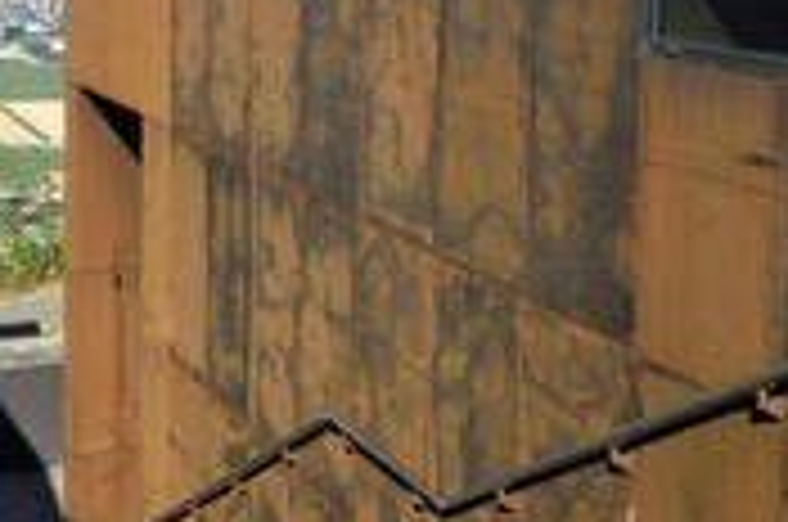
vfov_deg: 17.3
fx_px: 1682
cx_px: 153
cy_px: 4
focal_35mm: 77
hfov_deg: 25.9
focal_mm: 32
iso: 200
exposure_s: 1/250
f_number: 11
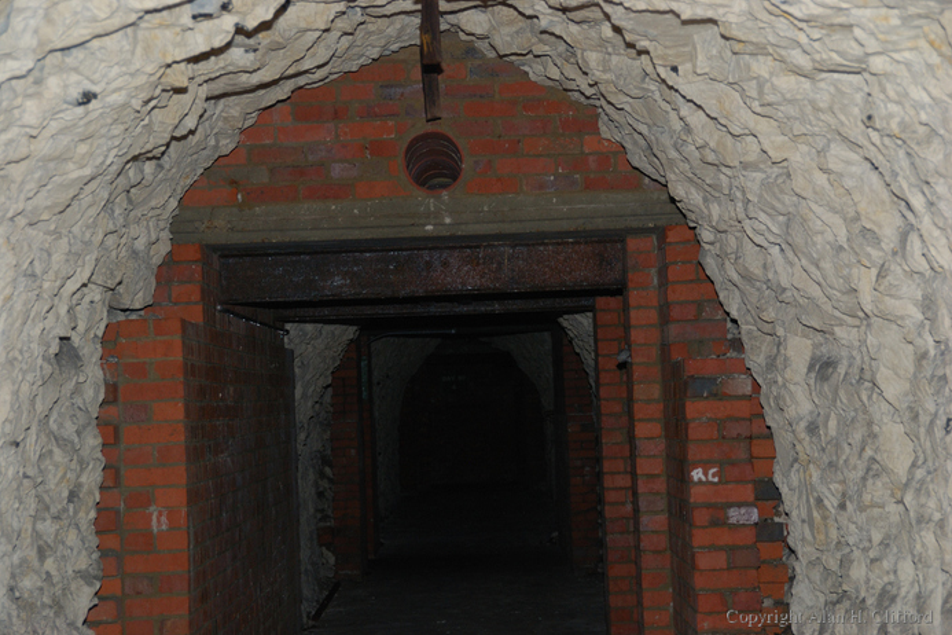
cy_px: 315
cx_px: 473
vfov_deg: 14.6
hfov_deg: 21.7
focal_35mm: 94
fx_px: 2486
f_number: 5
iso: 250
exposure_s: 1/60
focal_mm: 62
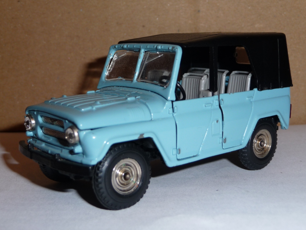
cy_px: 115
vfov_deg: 26.6
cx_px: 153
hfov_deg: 34.9
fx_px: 486
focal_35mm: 55
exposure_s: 1/30
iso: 100
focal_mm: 9.3
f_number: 4.3
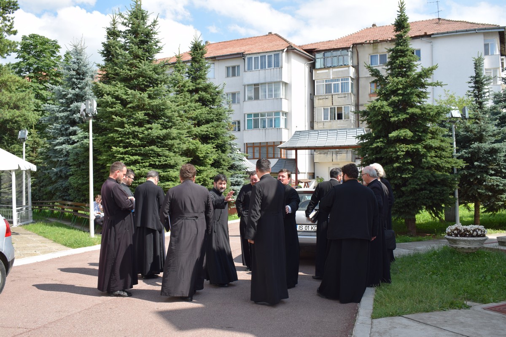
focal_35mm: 36
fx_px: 506
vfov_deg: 36.9
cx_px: 253
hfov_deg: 53.1
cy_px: 168
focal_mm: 24
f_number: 8
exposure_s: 1/200
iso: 100
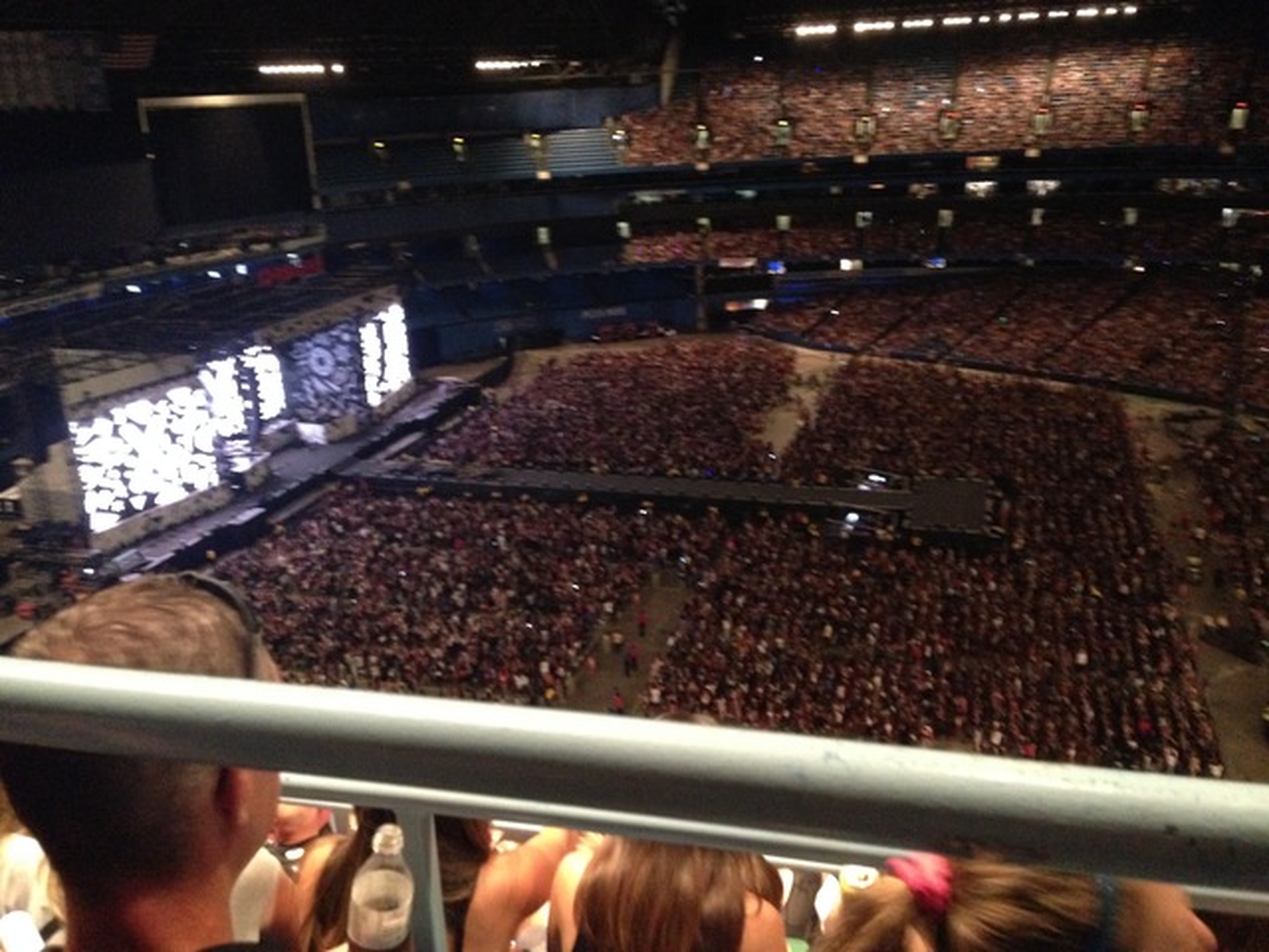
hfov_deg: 55.4
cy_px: 476
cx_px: 634
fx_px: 1210
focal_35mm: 33
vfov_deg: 42.9
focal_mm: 4.12
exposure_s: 1/15
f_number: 2.4
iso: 800
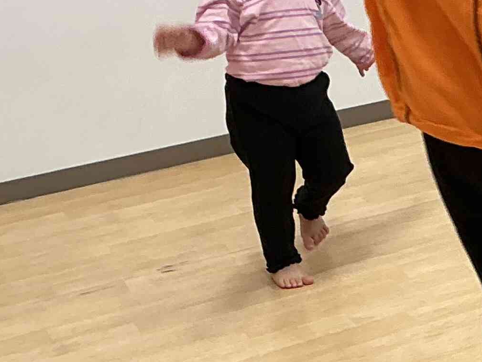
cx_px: 956
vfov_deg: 12.6
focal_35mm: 116
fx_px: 1615
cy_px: -20
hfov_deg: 14.3
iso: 40
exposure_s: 1/60
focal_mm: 3
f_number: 1.8
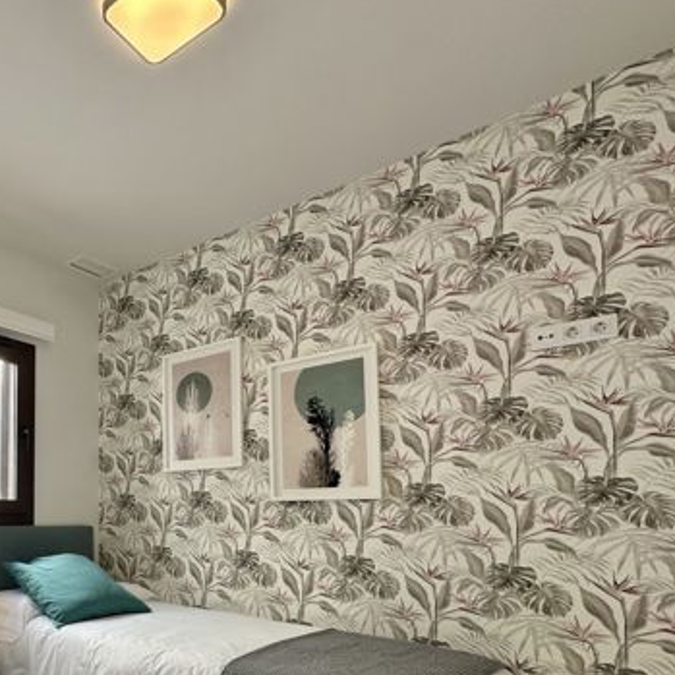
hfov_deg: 53.9
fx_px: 552
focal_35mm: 25
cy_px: 482
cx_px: 53
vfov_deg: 60.5
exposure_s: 1/147
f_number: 2.2
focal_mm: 2.22
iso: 40
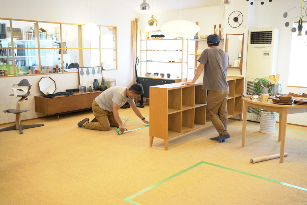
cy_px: 102
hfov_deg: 54.4
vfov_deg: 37.9
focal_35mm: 35
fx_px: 298
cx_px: 154
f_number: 4.5
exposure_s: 1/40
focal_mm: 35
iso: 1250
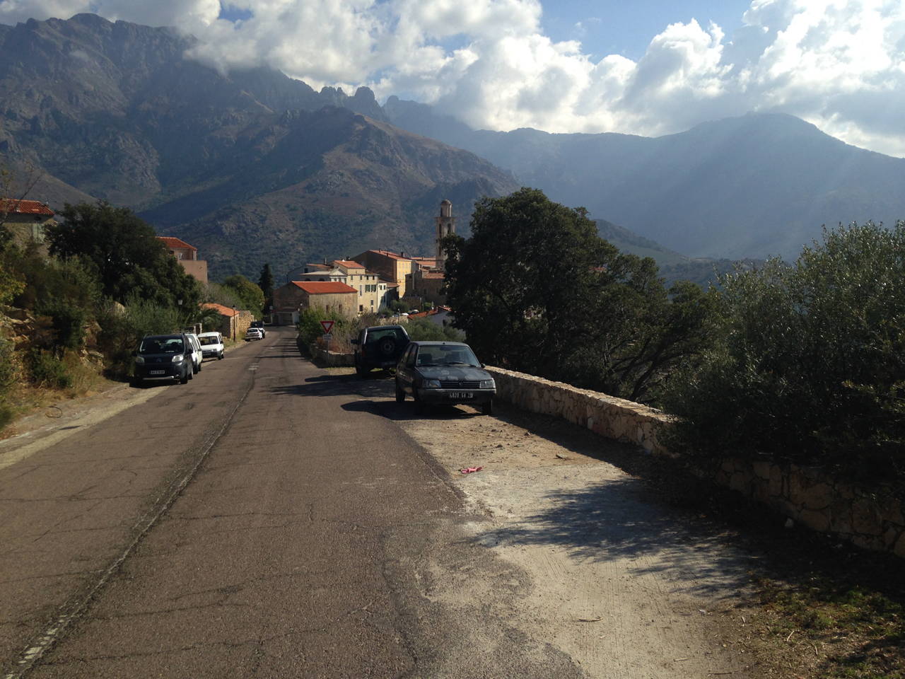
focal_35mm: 33
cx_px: 452
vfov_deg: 42.9
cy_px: 340
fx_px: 863
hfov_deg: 55.4
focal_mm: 4.12
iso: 50
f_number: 2.4
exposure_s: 1/1869
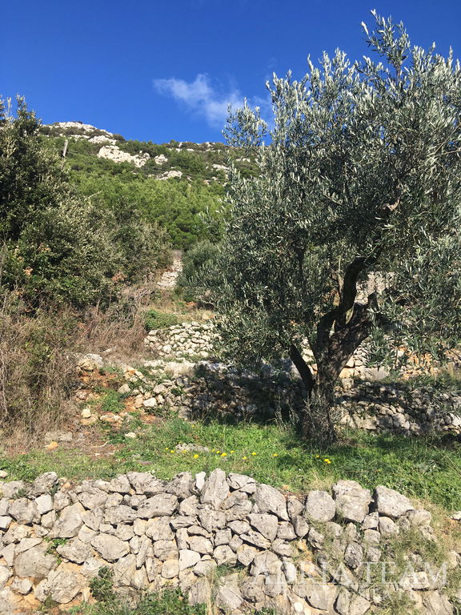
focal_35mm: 29
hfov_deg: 48.2
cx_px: 230
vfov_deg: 61.7
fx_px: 515
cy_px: 308
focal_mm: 4.15
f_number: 2.2
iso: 25
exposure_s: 1/1183
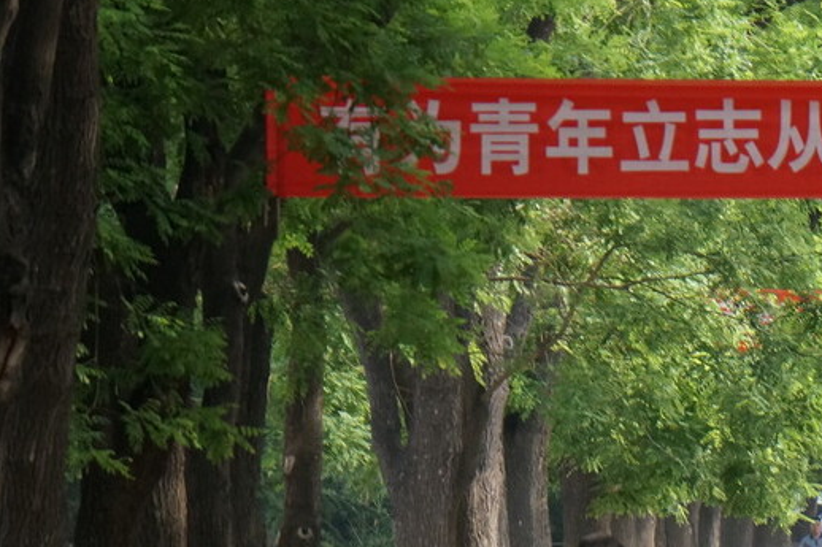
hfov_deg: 3.4
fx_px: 13946
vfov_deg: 2.2
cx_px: 920
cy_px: 495
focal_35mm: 611
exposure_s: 1/320
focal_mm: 176
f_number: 6.3
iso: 1000
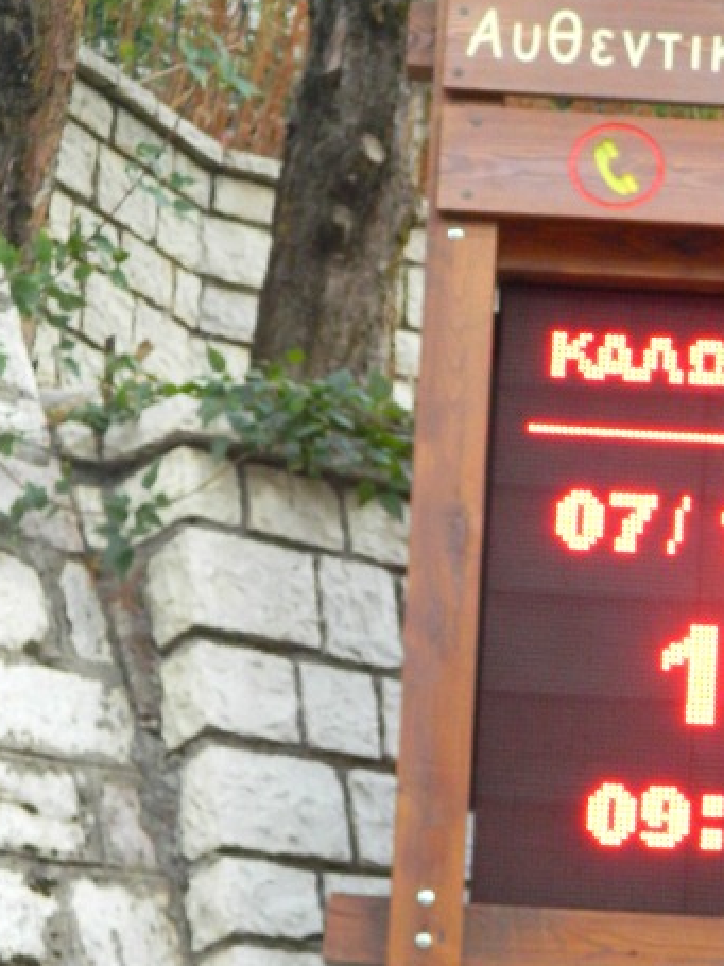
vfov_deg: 14.2
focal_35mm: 139
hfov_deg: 10.5
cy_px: 637
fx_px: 3878
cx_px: 788
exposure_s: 1/50
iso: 100
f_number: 3.8
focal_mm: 10.2
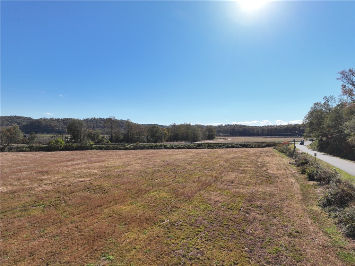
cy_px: 133
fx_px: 246
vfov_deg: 56.8
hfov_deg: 71.6
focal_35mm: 24
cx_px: 178
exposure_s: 1/400
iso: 180
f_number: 2.8
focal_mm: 12.29
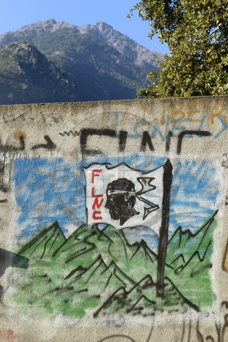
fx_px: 590
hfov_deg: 21.9
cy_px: 171
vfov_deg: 32.4
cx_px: 114
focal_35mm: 62
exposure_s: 1/200
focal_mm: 62
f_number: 9
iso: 200
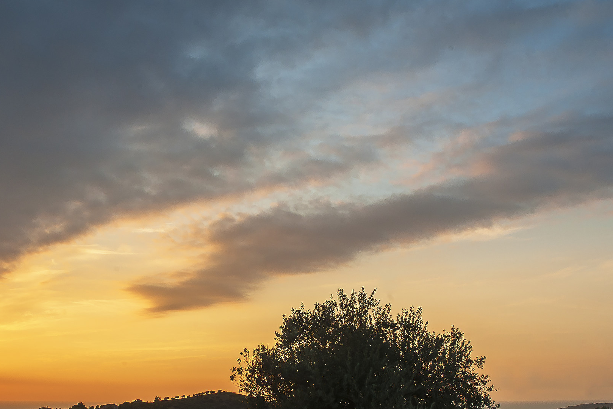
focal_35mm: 40
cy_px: 288
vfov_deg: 33.0
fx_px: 681
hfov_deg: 48.3
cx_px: 265
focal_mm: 18
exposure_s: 1/25
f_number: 18
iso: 200
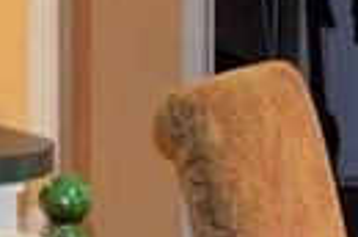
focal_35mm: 271
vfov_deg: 5.0
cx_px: 193
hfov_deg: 7.6
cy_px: -186
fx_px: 2688
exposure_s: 1/60
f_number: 3.8
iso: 720
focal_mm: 23
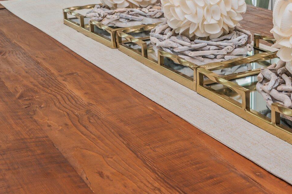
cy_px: 9
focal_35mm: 64
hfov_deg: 30.6
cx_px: 240
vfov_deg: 20.6
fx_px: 519
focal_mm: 30
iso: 200
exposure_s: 1/30
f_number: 9
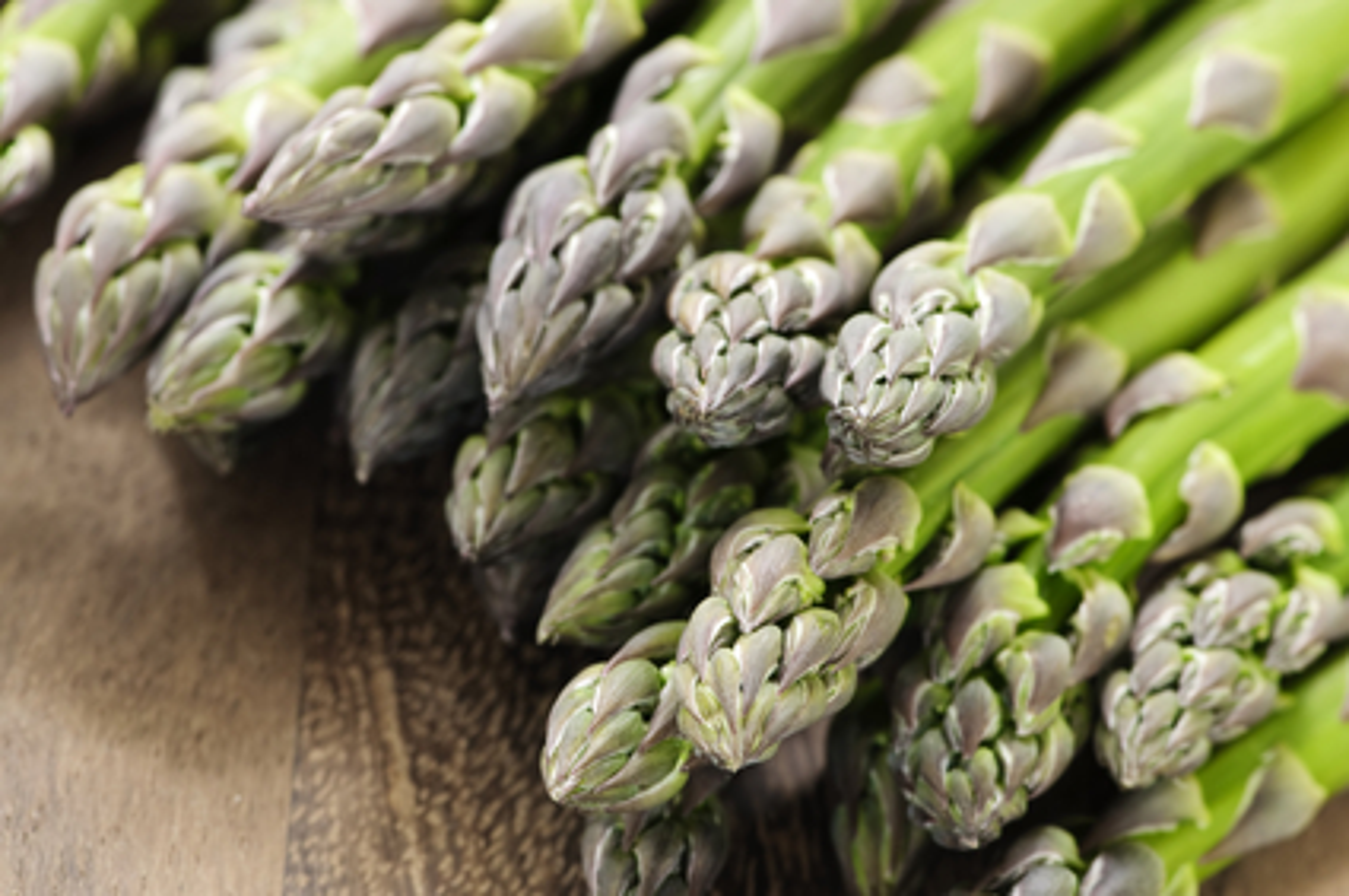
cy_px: 448
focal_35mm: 158
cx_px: 674
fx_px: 5893
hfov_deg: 13.1
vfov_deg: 8.7
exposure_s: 1/8
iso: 200
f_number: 10
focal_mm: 105
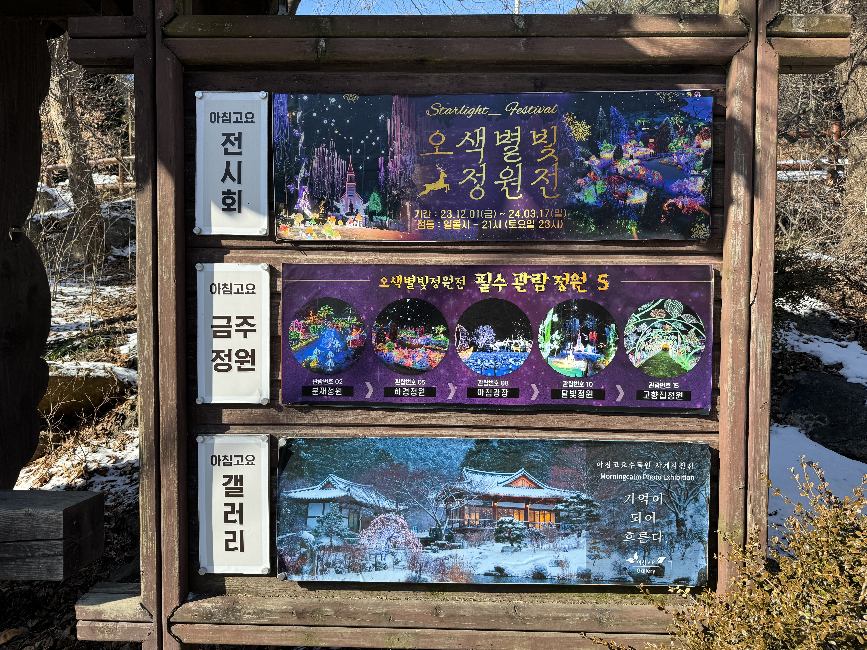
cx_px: 434
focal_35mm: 24
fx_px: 601
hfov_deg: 71.6
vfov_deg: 56.8
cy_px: 325
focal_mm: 6.86
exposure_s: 1/1637
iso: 80
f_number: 1.78
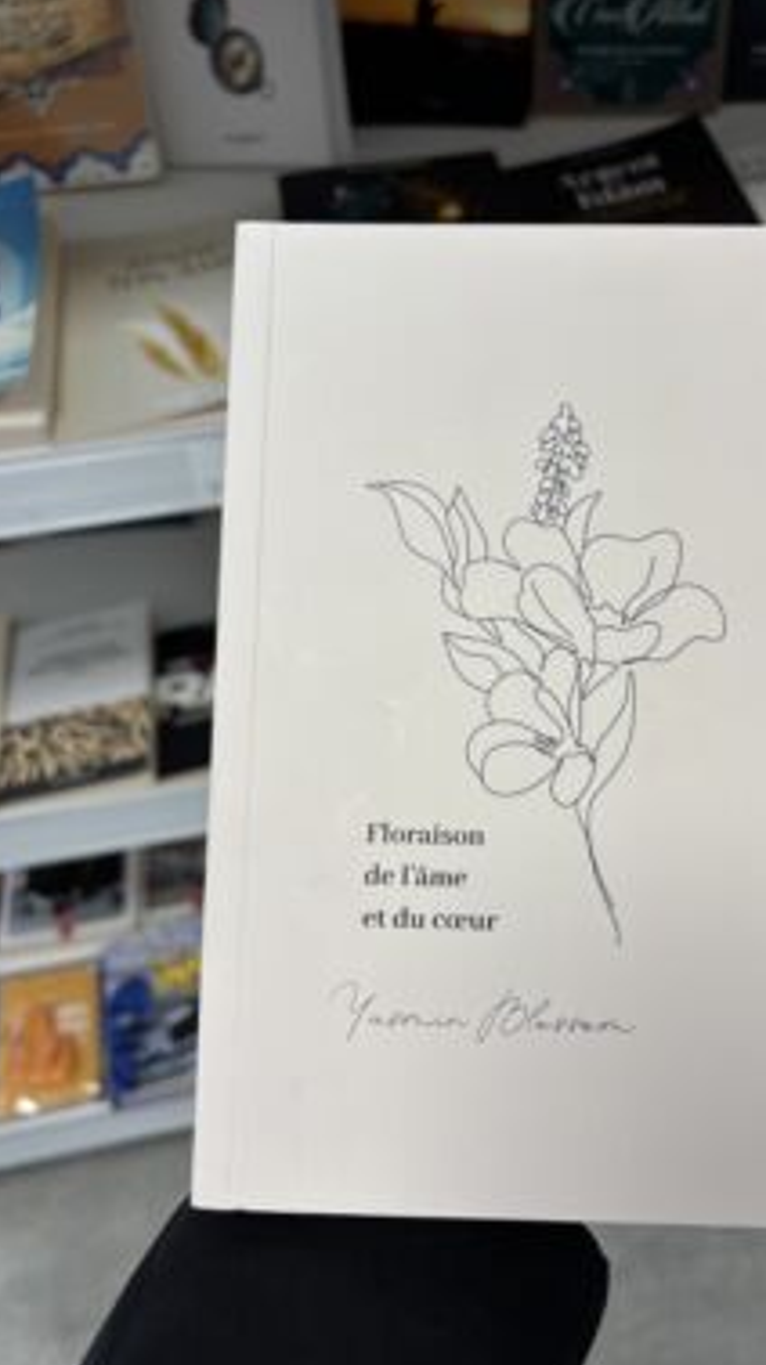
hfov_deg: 38.4
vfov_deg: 64.3
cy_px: 701
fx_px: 1086
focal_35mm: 30
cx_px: 513
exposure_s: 1/100
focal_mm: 5.96
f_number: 1.6
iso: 64
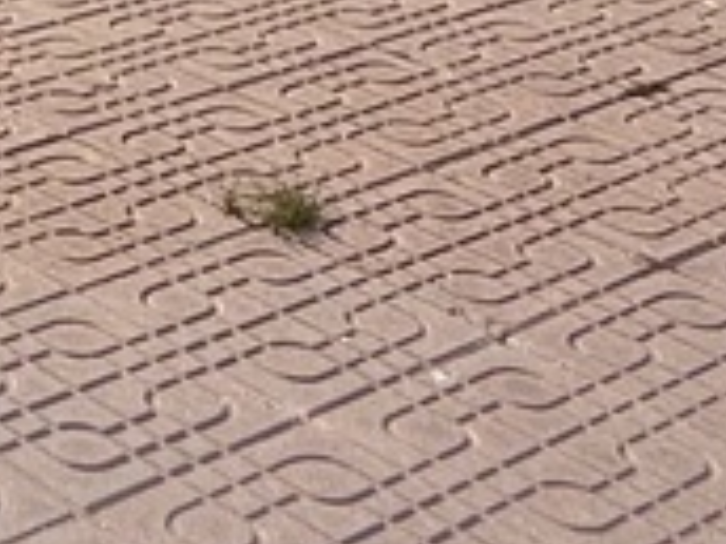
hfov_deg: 16.7
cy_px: -793
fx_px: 2181
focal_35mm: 104
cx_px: -443
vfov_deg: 11.5
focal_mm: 2.22
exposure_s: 1/3390
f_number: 2.2
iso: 50
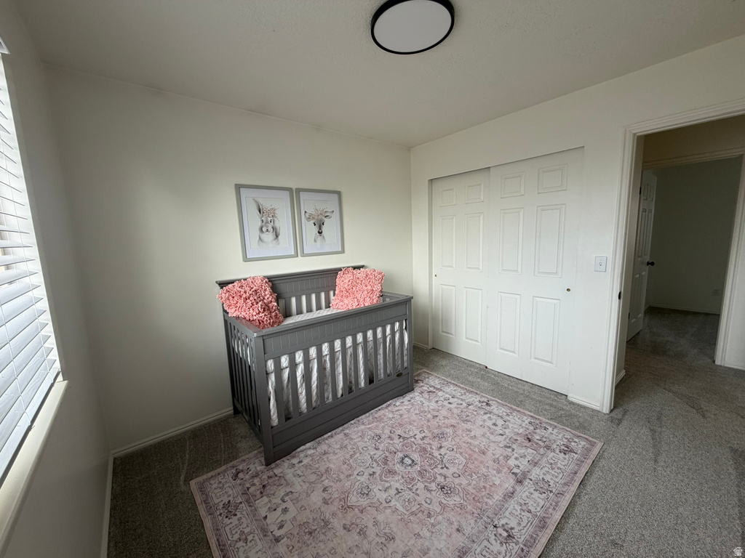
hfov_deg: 102.1
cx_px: 372
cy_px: 279
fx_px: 301
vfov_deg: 85.7
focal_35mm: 14
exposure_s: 1/121
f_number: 2.2
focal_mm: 2.22
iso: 125
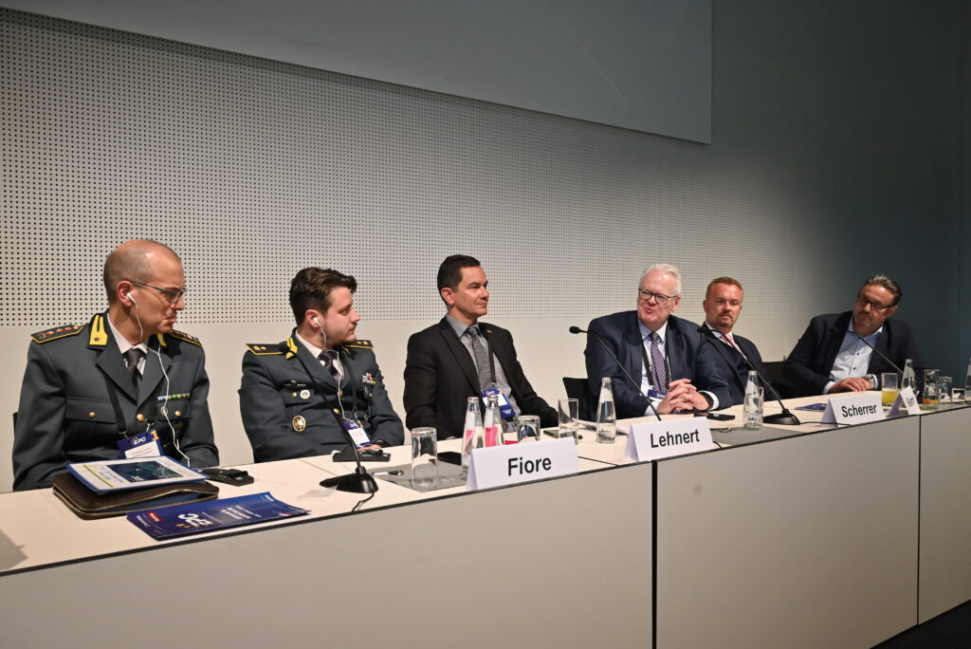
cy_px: 324
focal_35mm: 30
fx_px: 796
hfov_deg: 62.8
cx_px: 486
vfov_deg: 44.3
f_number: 8
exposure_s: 1/160
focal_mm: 29.5
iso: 1600
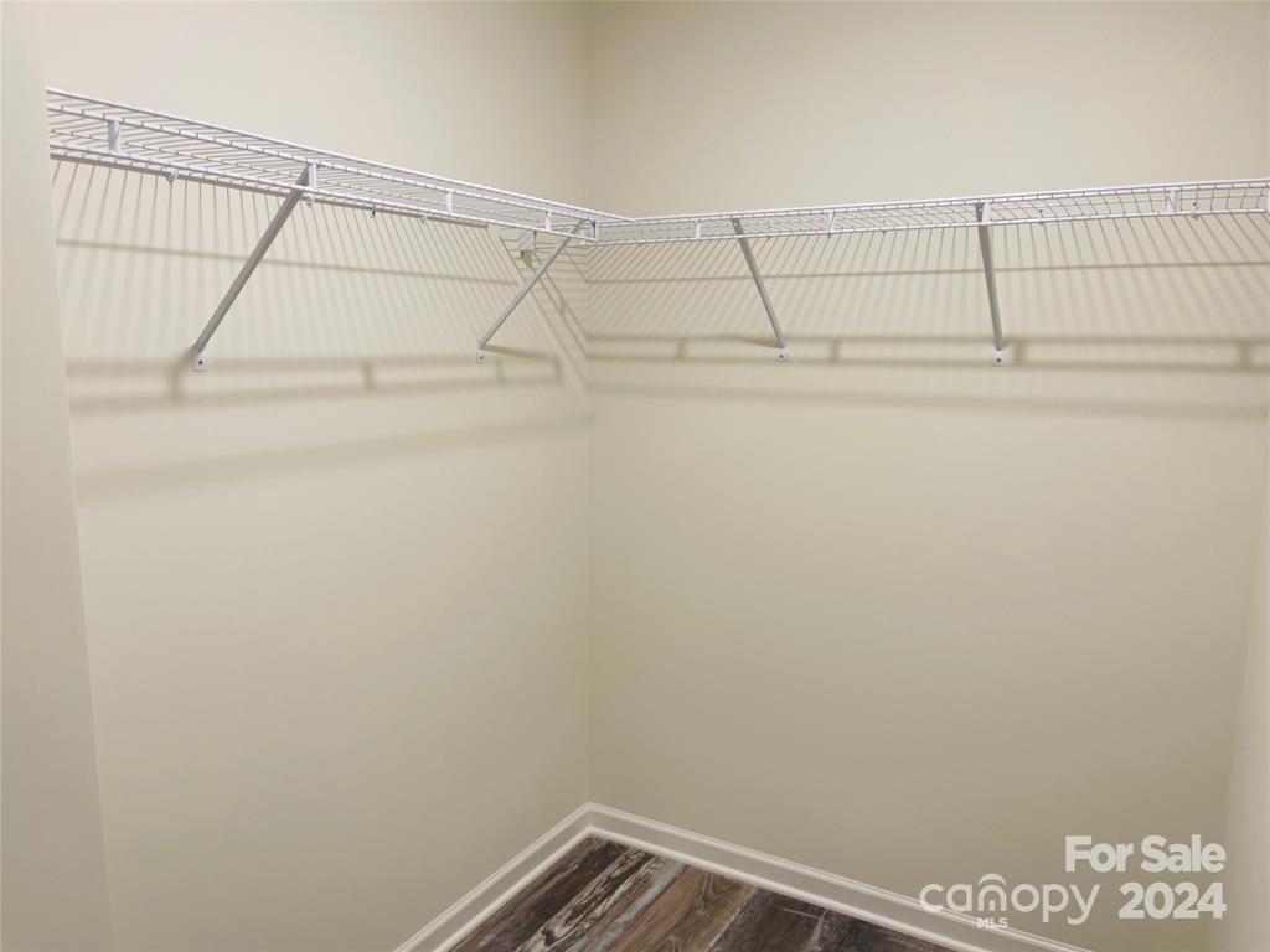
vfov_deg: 53.1
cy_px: 476
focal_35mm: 26
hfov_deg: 67.3
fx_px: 954
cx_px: 635
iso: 64
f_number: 1.6
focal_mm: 5.1
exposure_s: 1/60
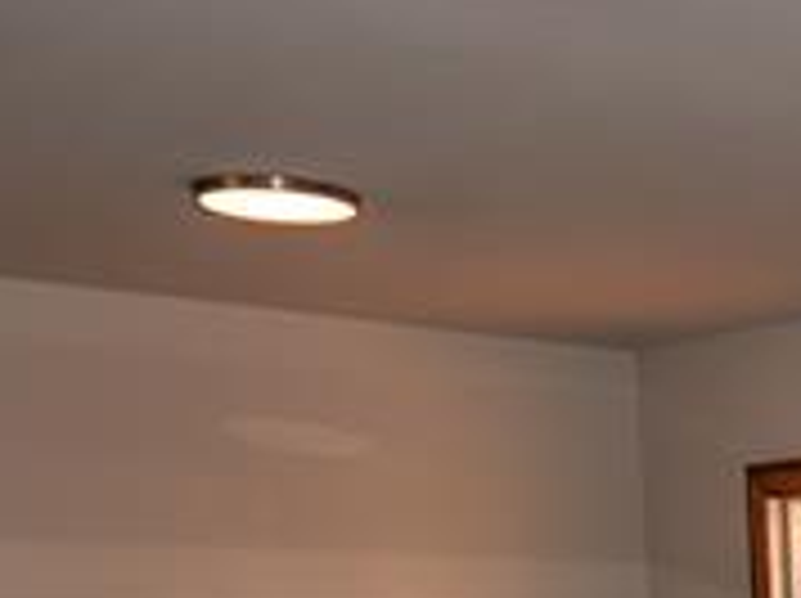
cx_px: 1256
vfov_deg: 15.7
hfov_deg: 19.9
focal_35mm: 83
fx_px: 1918
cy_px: 1003
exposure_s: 1/60
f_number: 4.5
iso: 100
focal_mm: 10
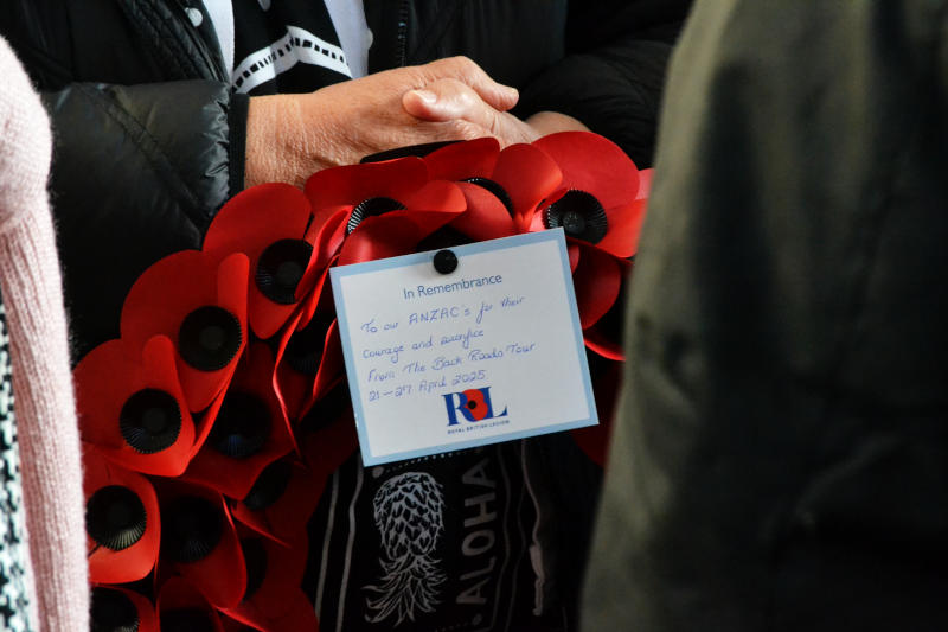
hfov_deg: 10.2
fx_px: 5331
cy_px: 316
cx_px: 474
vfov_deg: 6.8
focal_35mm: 202
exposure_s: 1/160
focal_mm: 135
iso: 3200
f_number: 10
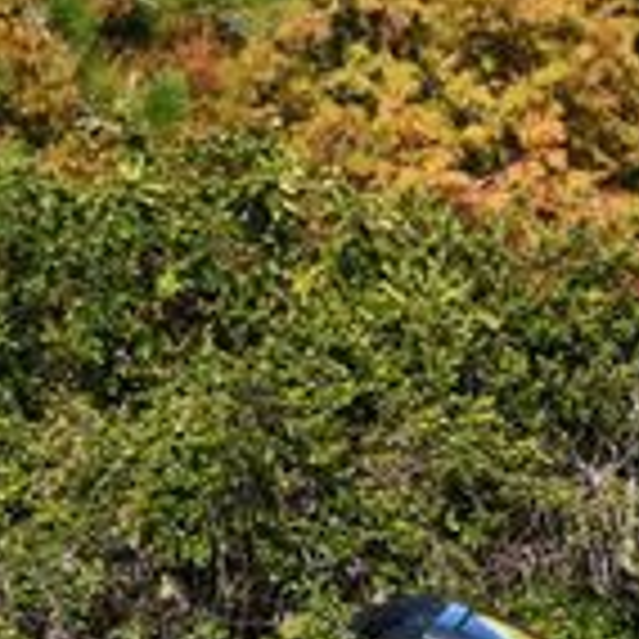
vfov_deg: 6.7
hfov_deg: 6.7
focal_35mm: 261
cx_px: 279
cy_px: 621
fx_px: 5451
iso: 100
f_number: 9
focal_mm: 34
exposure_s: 1/320
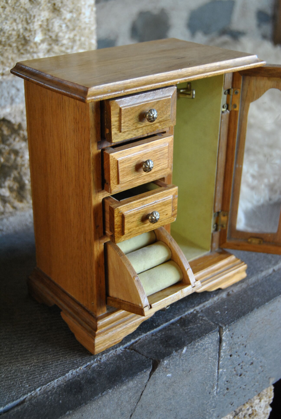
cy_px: 210
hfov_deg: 28.2
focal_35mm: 48
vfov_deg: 41.1
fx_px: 560
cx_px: 140
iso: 560
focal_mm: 32
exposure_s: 1/30
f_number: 4.5
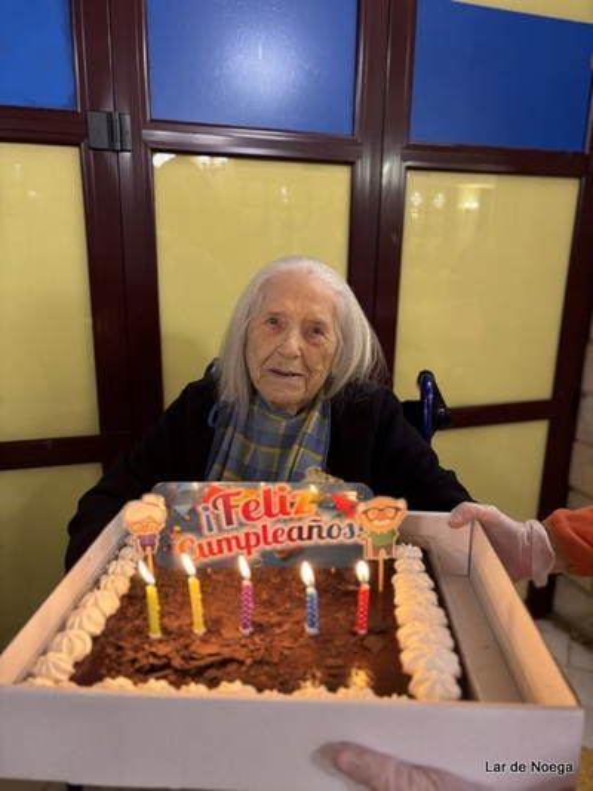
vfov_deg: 67.3
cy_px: 396
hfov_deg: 53.0
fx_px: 594
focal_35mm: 26
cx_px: 296
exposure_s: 1/60
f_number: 1.6
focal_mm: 5.96
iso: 320
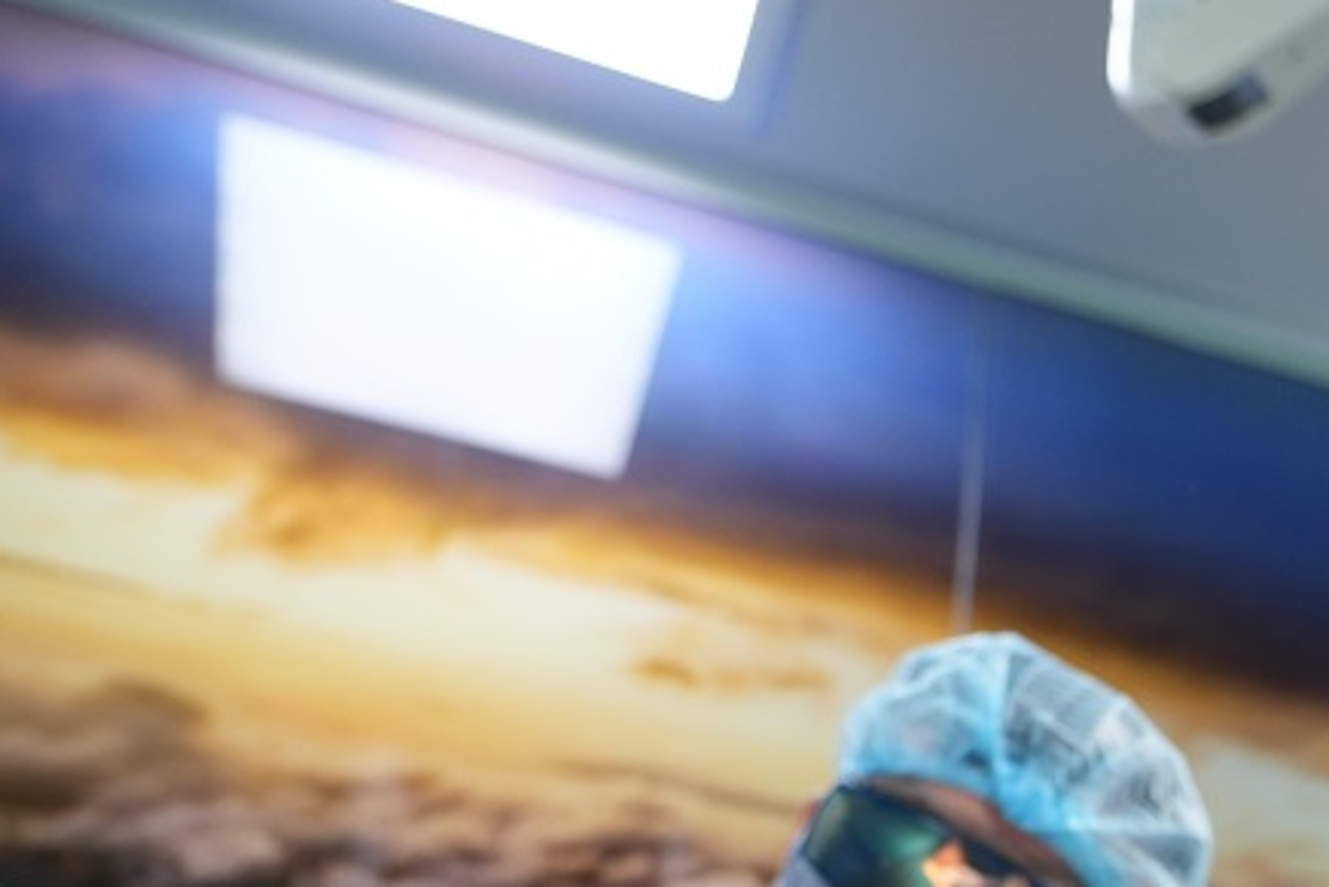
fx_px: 2437
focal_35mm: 66
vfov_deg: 18.9
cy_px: 1210
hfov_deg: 28.1
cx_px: 1420
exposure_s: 1/160
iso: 1000
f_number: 4
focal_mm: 24
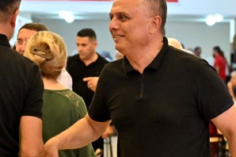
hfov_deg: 16.9
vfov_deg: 11.3
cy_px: 50
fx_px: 792
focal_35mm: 121
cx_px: 112
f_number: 3.2
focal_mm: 50
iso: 5000
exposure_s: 1/160
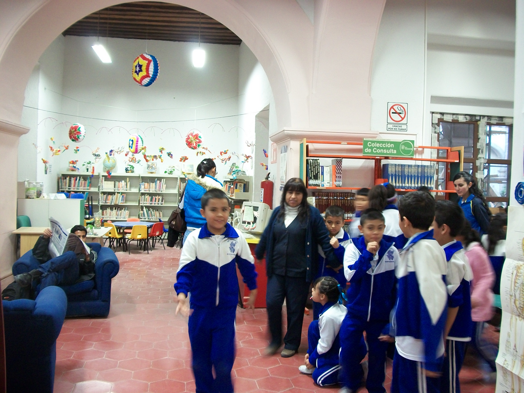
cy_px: 196
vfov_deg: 44.2
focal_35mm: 32
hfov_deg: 56.8
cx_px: 262
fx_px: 484
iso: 160
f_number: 2.9
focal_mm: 5.7
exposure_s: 1/13
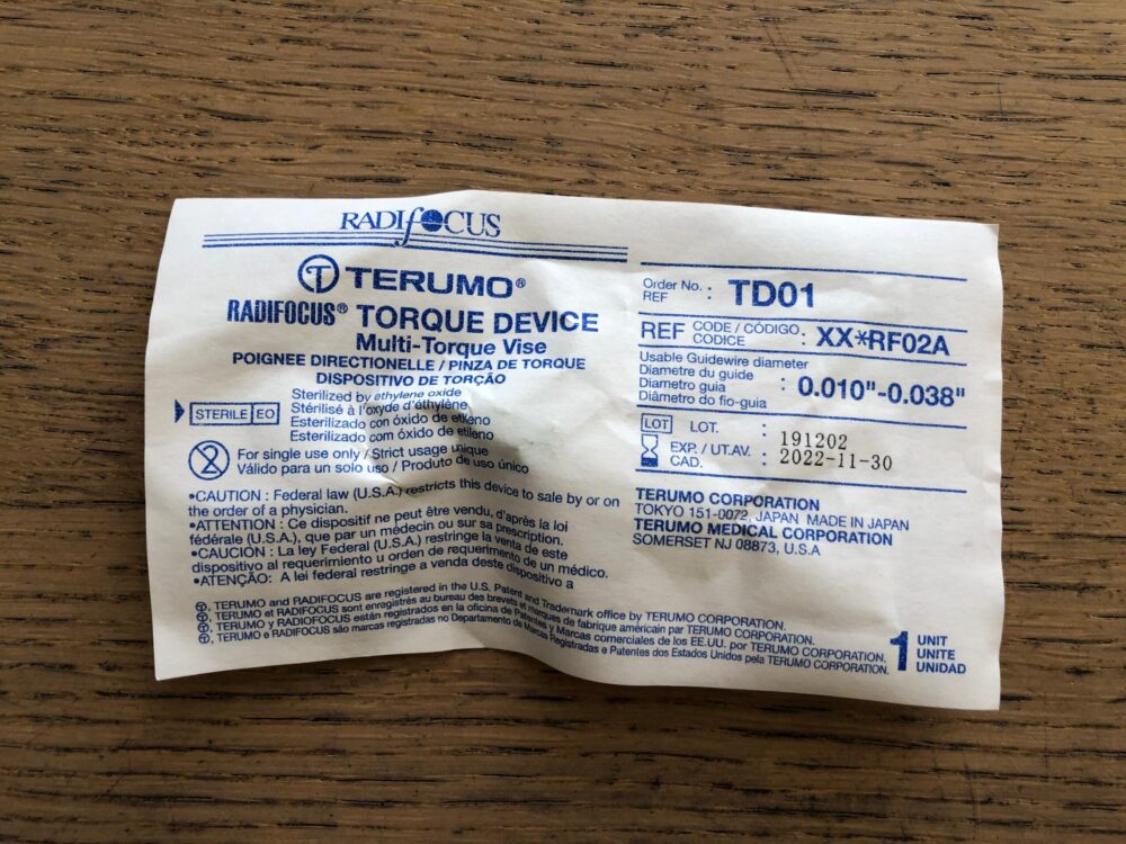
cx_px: 563
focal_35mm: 28
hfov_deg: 63.4
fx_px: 911
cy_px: 422
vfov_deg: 49.7
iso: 64
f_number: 1.8
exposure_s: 1/120
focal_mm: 3.99
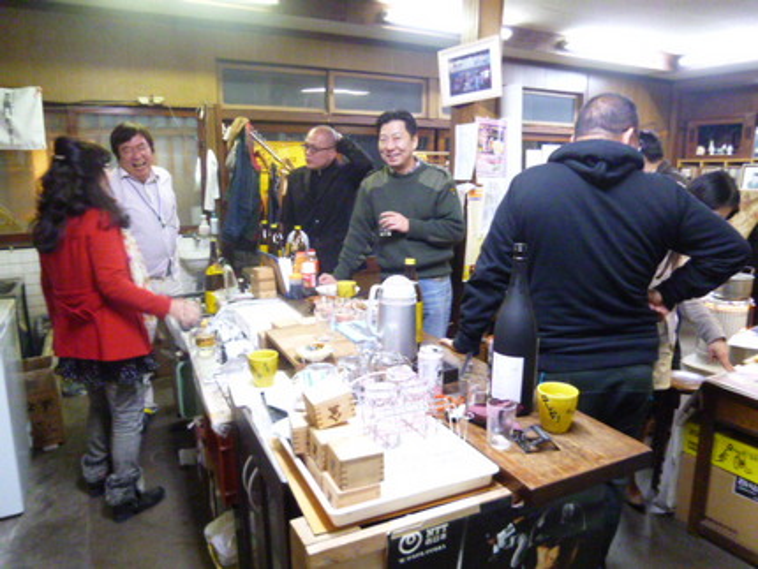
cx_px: 379
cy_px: 284
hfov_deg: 71.6
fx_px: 526
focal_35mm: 24
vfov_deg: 56.9
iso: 800
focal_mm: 4.3
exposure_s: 1/25
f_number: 2.5
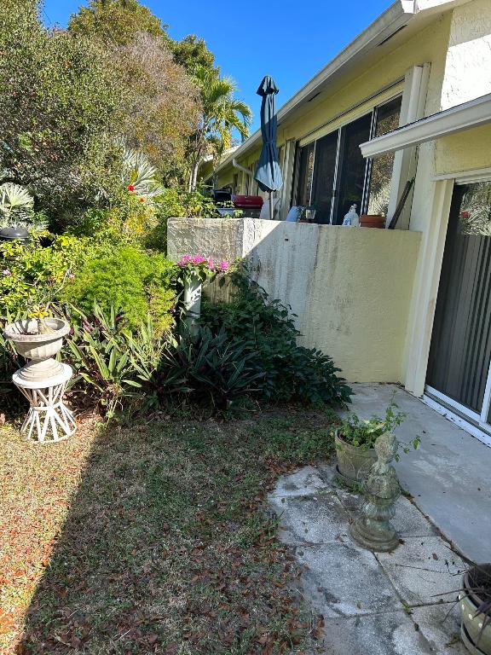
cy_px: 328
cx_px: 246
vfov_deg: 67.3
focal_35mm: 26
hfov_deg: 53.1
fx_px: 492
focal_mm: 5.7
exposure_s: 1/808
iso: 50
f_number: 1.5
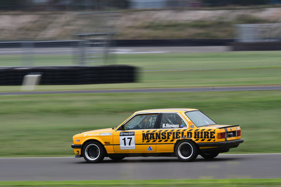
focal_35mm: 585
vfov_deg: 2.4
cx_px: 140
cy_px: 94
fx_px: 4568
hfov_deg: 3.5
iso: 200
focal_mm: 390
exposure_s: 1/100
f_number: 13
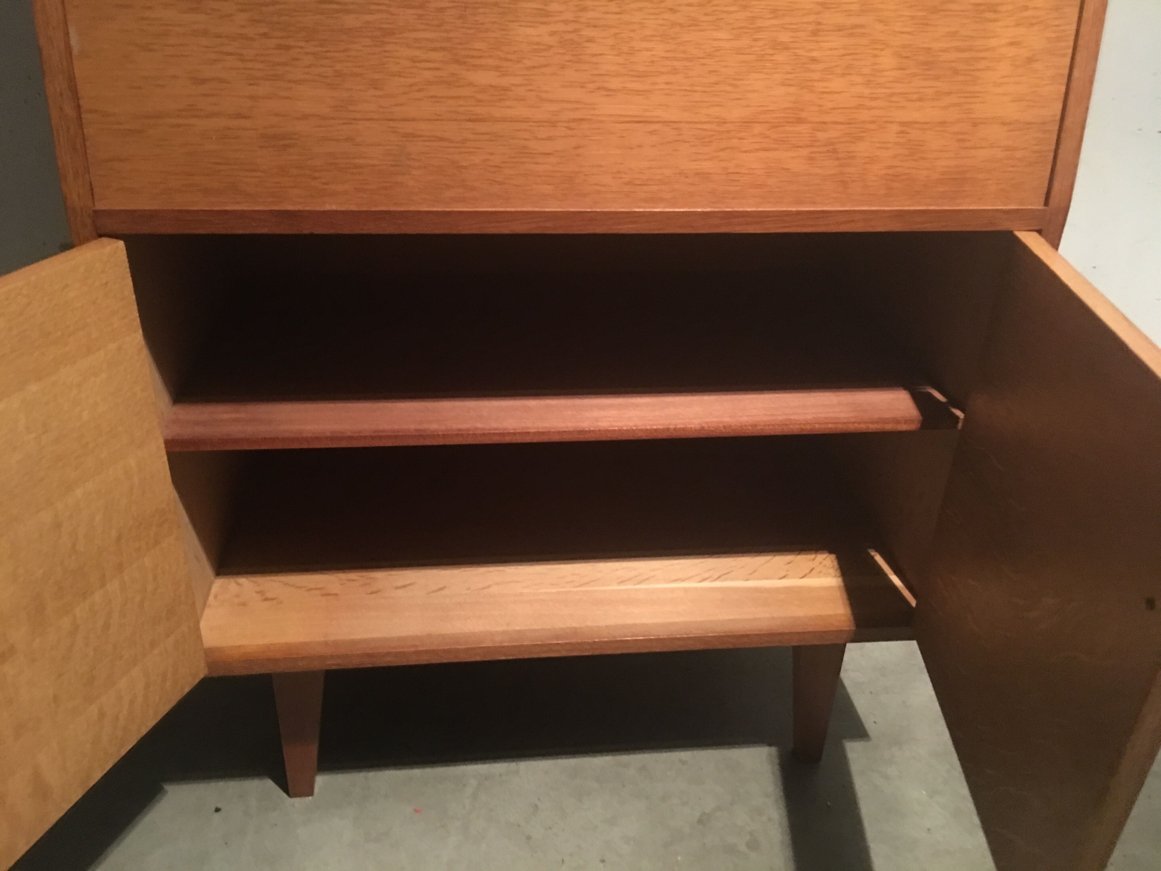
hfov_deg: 61.7
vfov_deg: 48.2
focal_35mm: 29
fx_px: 973
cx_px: 580
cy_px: 436
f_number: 2.2
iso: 160
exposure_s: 1/4
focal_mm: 4.15
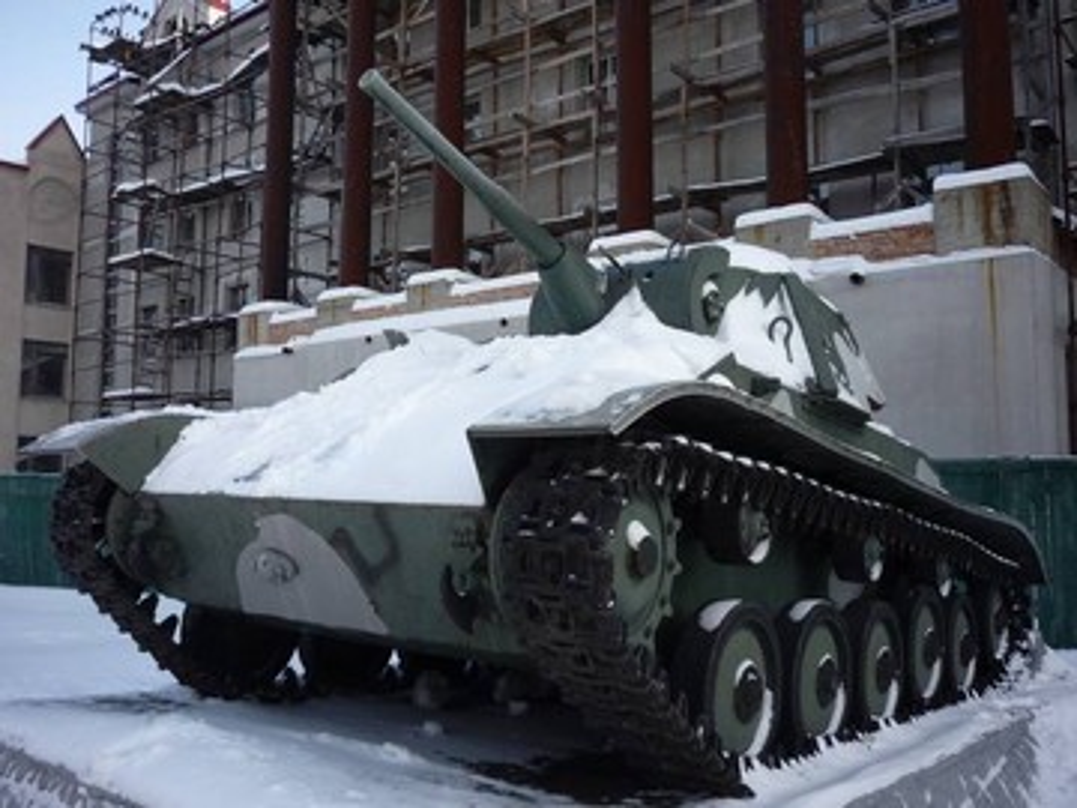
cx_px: 538
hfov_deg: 56.8
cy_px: 404
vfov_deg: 44.2
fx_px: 996
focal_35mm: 32
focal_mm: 5.2
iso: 100
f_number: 4
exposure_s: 1/400
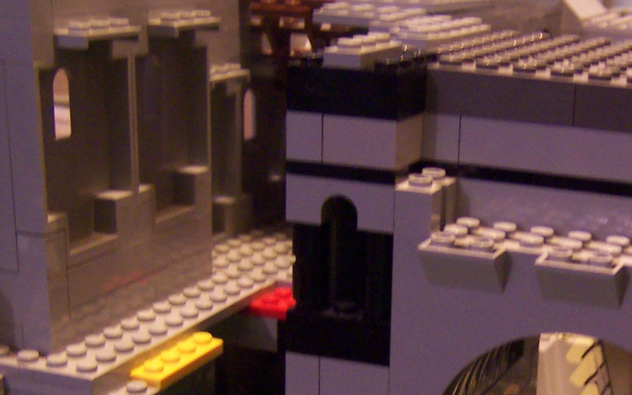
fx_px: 1326
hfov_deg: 26.1
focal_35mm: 77
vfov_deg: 16.5
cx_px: 546
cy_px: 408
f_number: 2.8
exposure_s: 1/8
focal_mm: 5.5
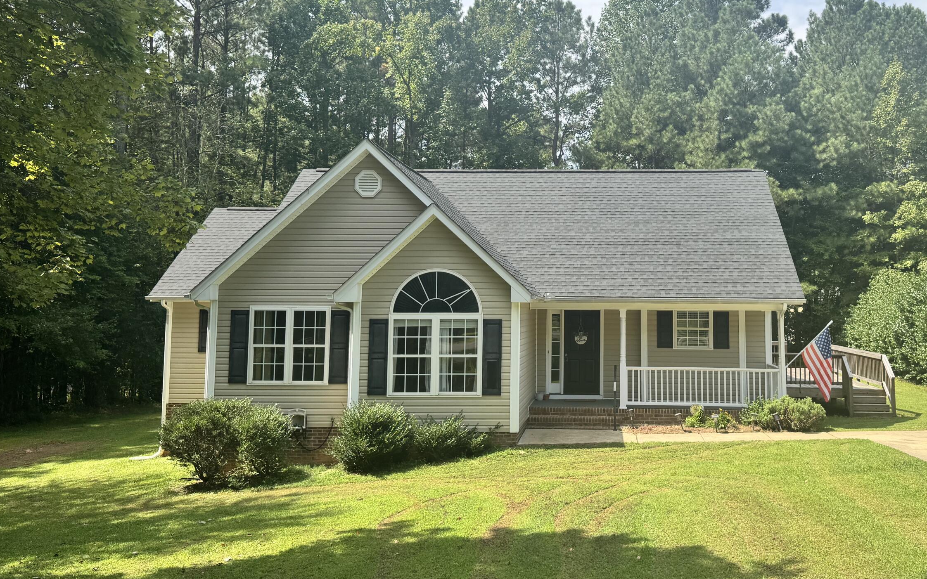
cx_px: 583
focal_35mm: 34
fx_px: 859
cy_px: 235
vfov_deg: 37.1
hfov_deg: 56.0
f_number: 1.78
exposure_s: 1/2415
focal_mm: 6.76
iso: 80
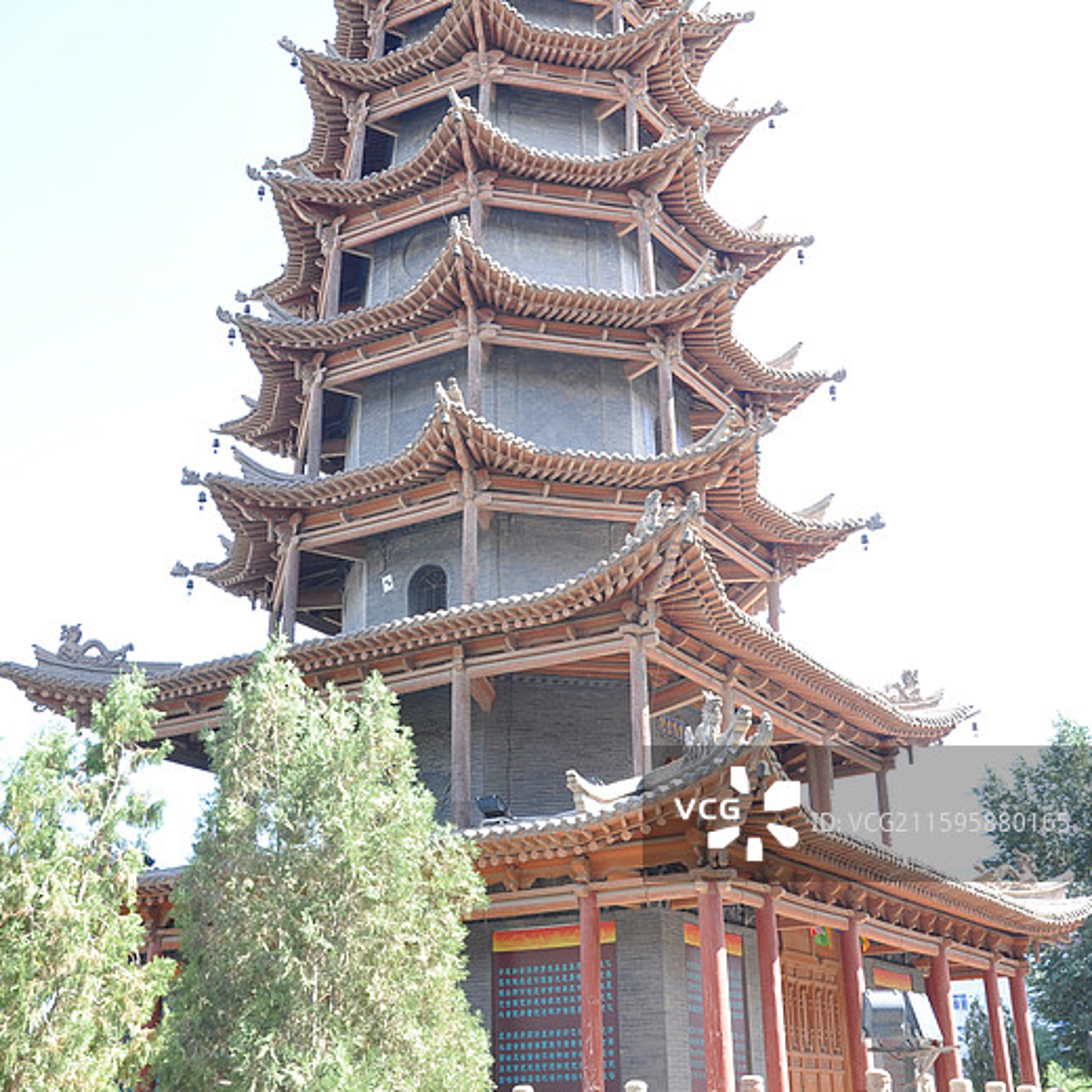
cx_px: 553
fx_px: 1677
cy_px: 420
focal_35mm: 47
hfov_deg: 36.1
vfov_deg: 35.9
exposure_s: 1/125
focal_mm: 24
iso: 320
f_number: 8
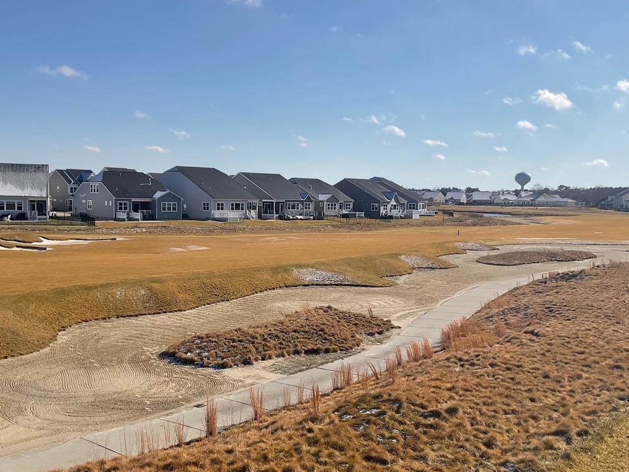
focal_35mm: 41
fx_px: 745
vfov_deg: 35.1
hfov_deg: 45.8
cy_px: 268
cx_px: 299
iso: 20
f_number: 1.8
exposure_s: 1/4405
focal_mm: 3
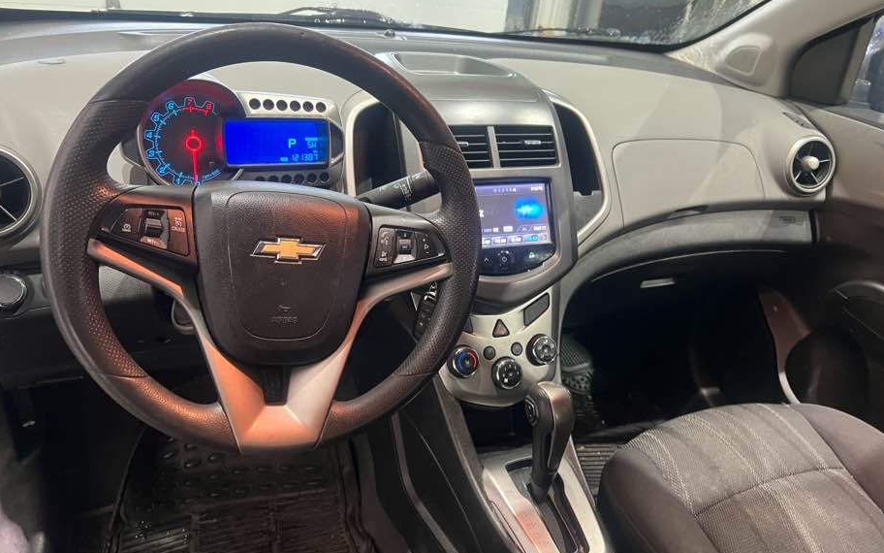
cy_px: 268
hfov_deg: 66.5
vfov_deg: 44.5
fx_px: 675
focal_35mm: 28
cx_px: 445
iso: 400
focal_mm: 5.7
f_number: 1.5
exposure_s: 1/60
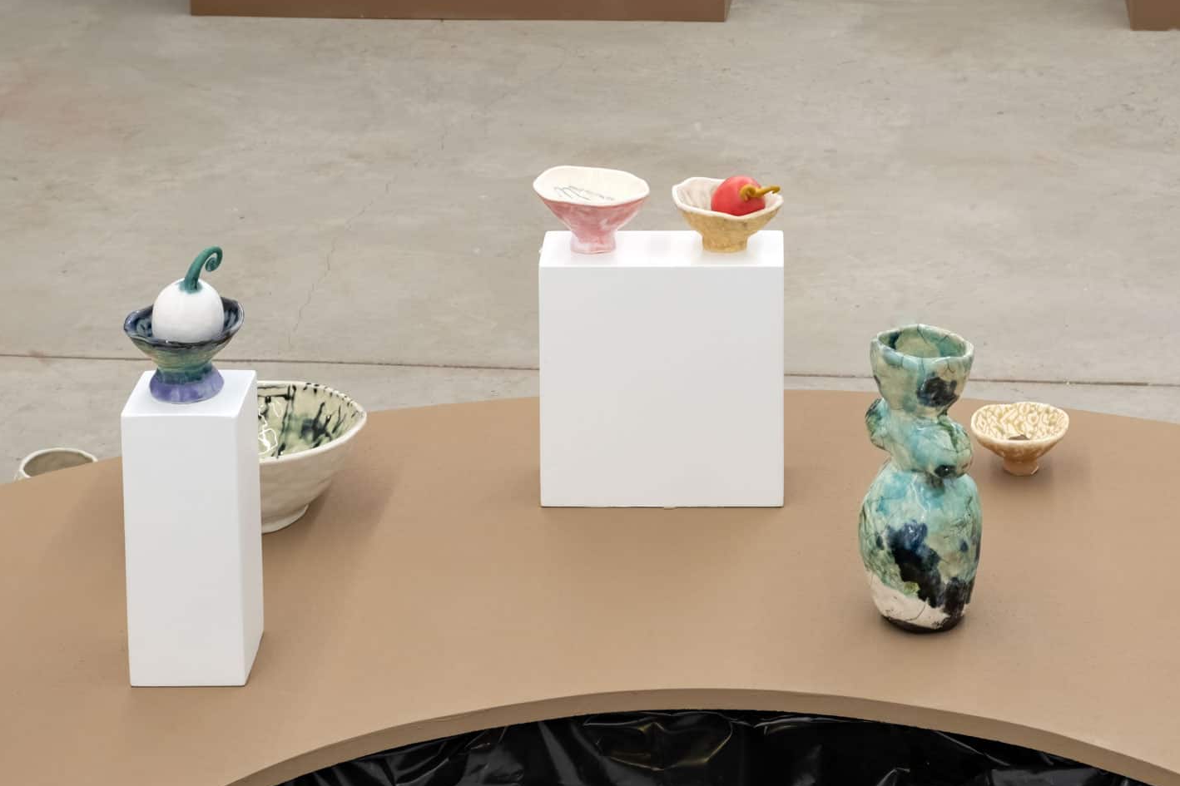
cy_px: 390
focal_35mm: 65
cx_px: 584
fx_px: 2130
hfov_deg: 31.0
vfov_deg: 20.9
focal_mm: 42.5
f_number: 13
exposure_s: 1/15
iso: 320
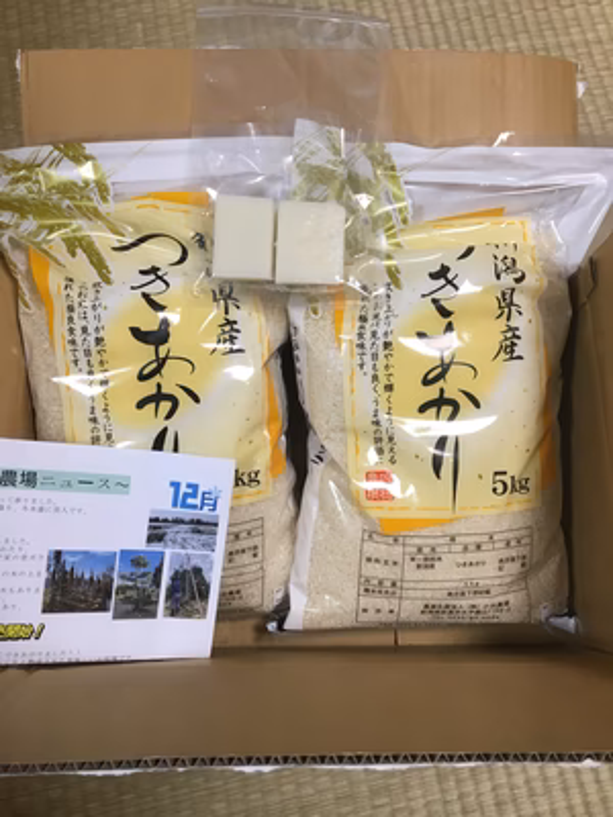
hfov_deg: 48.2
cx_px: 306
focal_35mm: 29
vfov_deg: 61.7
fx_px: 685
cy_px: 408
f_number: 2.2
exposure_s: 1/30
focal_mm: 4.15
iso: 64
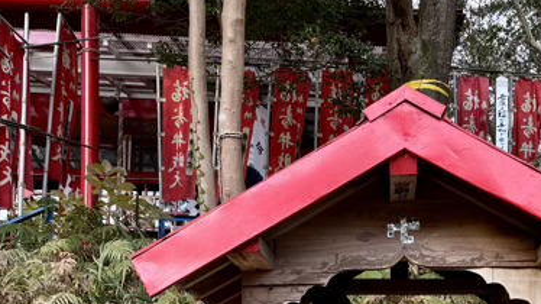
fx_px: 760
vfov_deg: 21.1
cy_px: 364
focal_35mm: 53
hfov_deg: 38.4
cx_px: 392
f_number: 1.6
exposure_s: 1/134
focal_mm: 5.96
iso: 40
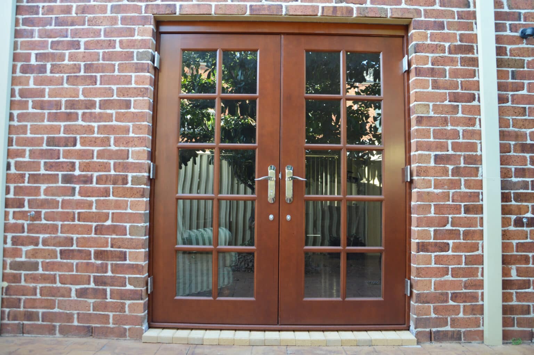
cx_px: 267
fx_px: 400
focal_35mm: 27
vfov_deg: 47.8
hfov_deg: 67.4
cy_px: 178
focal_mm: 18
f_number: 3.5
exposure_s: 1/60
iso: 400
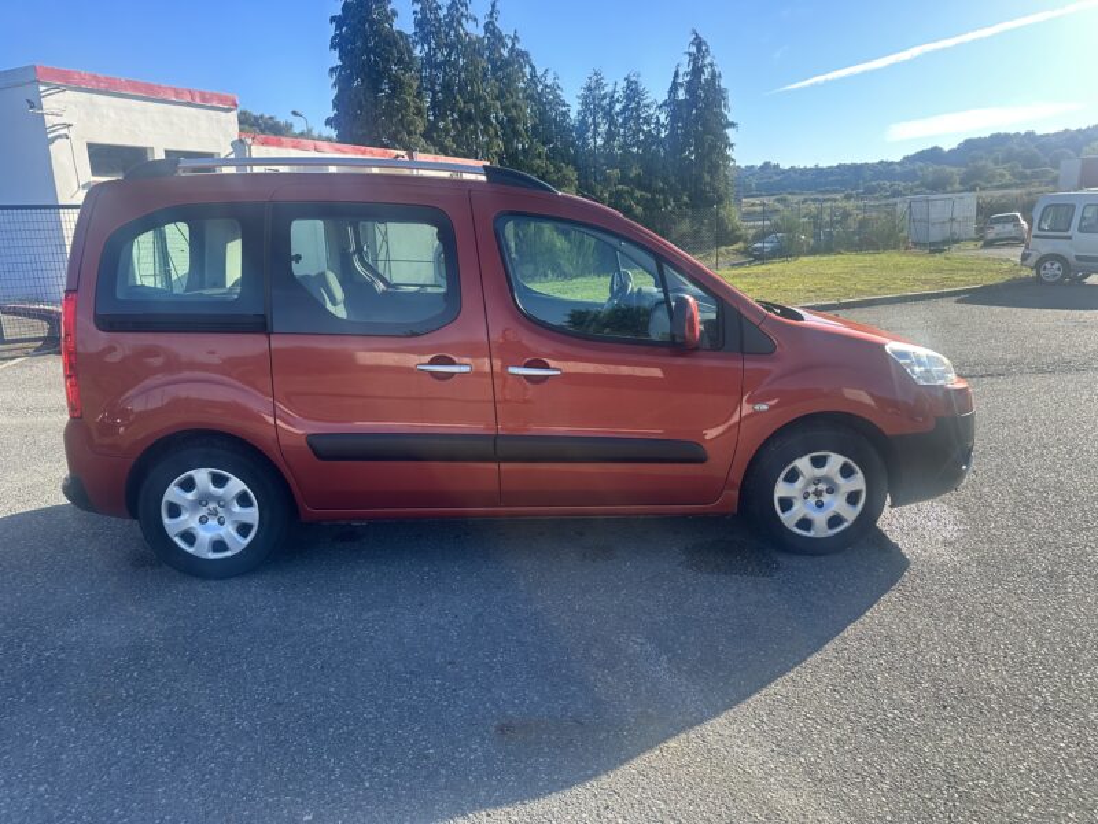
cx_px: 549
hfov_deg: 71.6
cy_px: 412
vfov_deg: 56.8
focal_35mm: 24
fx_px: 761
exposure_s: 1/910
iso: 80
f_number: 1.78
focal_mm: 6.86
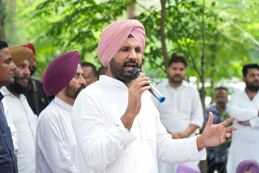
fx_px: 756
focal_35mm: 105
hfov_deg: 19.4
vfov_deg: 13.1
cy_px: 86
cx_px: 130
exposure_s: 1/320
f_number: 4
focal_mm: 105
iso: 640
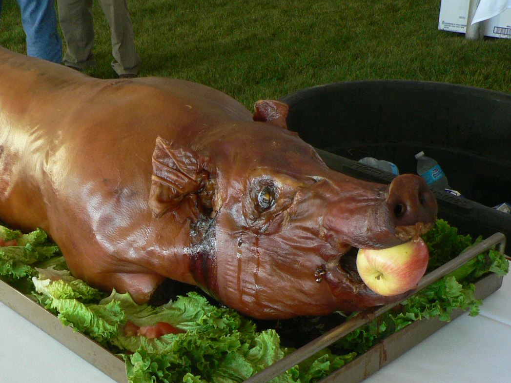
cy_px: 276
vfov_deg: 26.3
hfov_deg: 34.4
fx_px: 812
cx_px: 148
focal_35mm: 55
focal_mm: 6
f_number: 2.8
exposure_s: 1/30
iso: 200
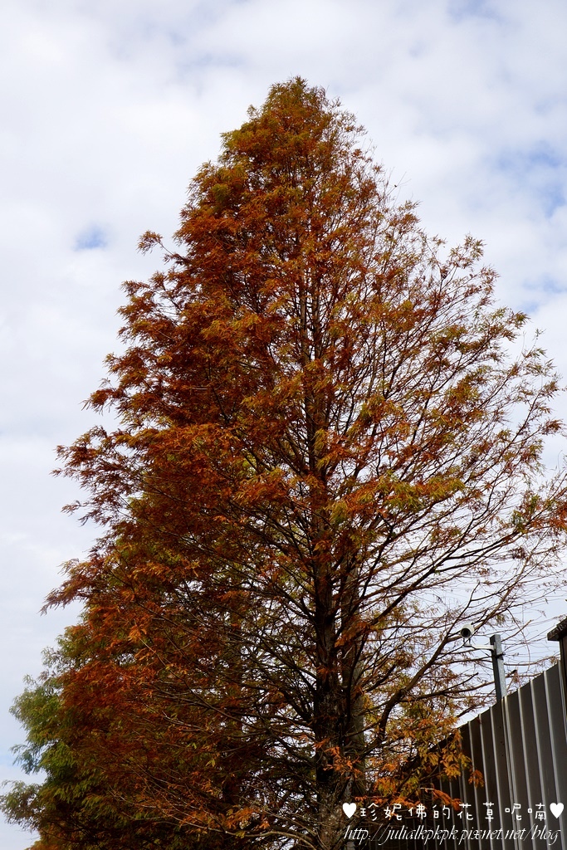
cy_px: 425
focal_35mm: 52
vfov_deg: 37.8
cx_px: 284
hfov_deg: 25.8
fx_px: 1240
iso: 100
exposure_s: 1/100
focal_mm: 35
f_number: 11
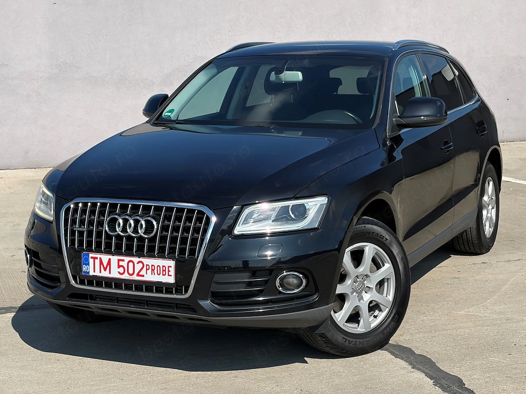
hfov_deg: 36.8
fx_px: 790
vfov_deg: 28.0
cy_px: 197
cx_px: 263
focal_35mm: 52
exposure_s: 1/3333
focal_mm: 5.96
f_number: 1.6
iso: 32
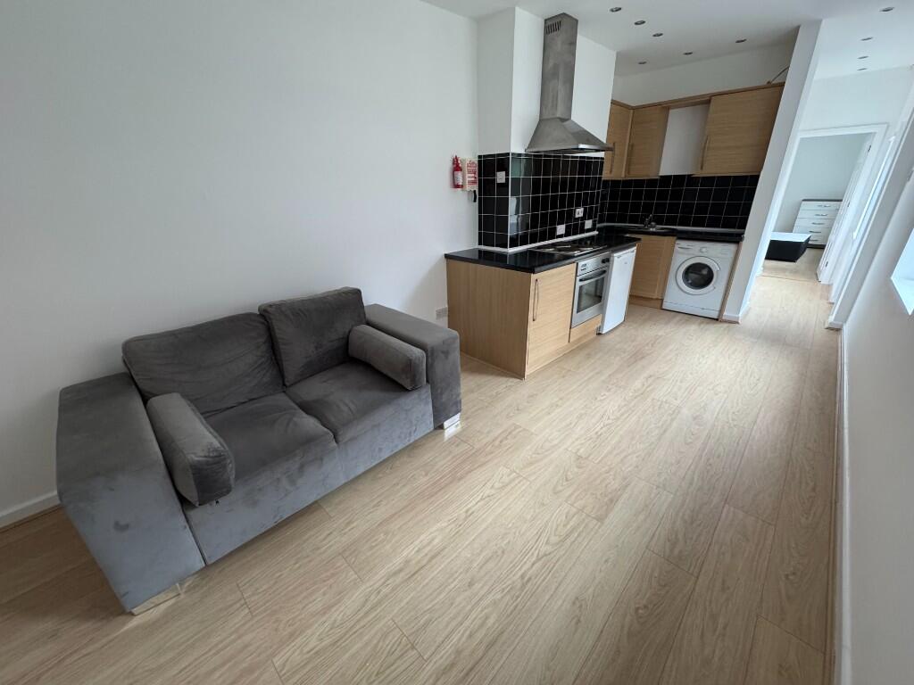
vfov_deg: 85.7
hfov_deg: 102.1
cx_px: 457
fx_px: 370
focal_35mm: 14
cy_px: 342
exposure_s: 1/83
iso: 320
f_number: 2.2
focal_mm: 2.22
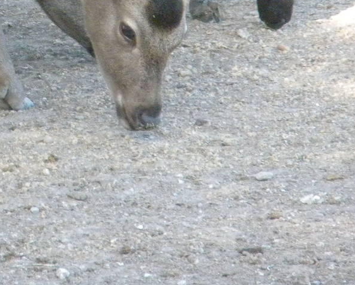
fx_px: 7210
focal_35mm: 686
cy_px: -66
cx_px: -116
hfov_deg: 2.8
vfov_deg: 2.3
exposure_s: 1/323
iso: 743
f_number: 5.3
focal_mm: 46.2
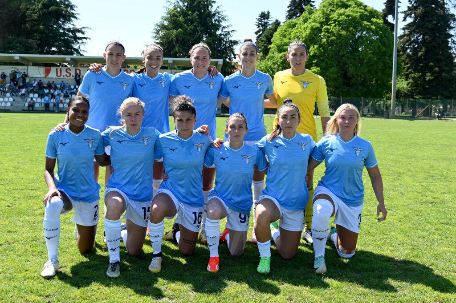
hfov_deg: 54.5
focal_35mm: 35
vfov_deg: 37.8
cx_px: 228
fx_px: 443
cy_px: 152
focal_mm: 35
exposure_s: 1/400
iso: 160
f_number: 5.6
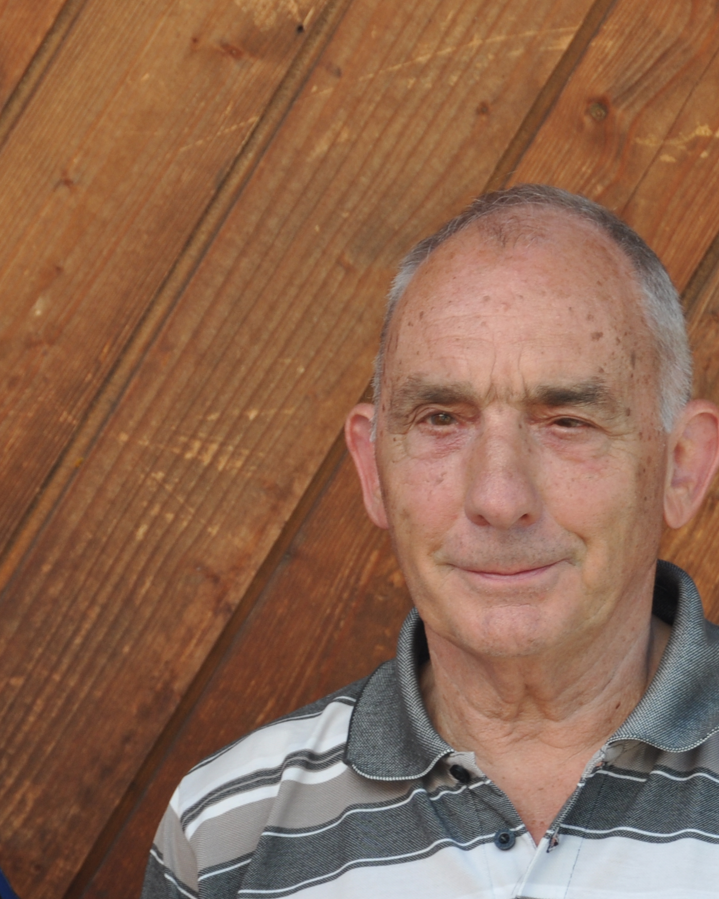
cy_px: 638
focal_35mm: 214
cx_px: 59
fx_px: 5694
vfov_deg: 9.0
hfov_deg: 7.2
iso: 200
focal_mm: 62
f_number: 6.3
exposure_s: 1/160
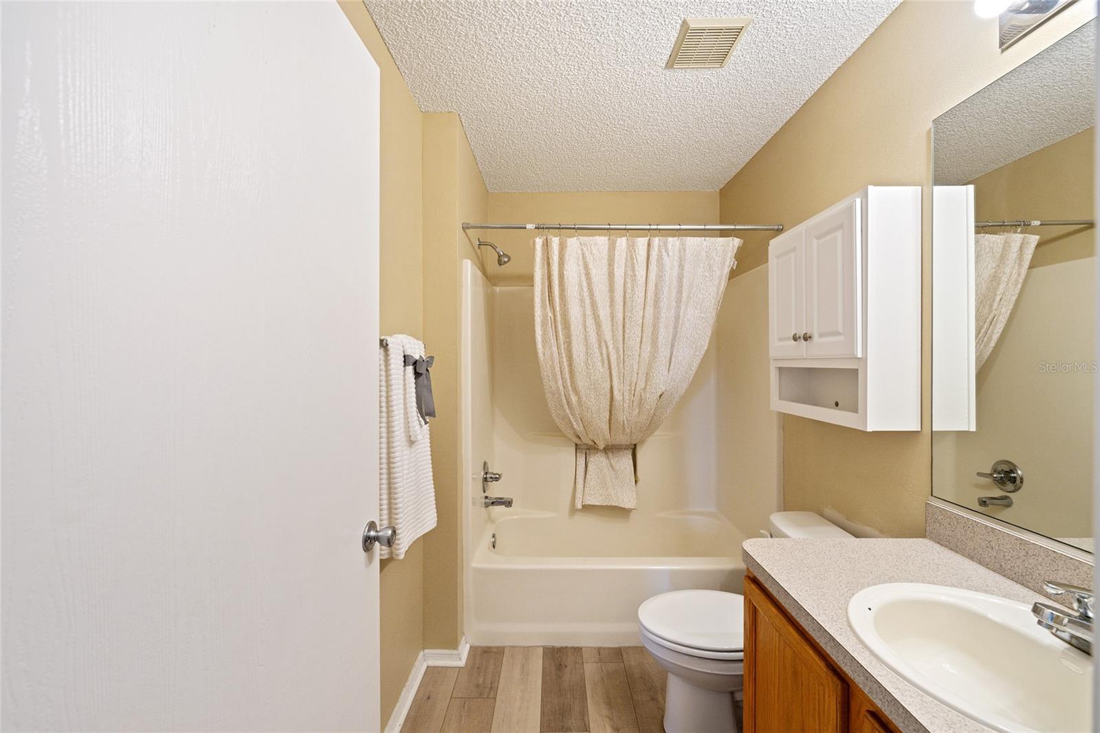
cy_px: 366
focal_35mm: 14
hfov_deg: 104.3
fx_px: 428
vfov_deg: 81.2
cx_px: 550
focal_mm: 14
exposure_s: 1/10
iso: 400
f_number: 8
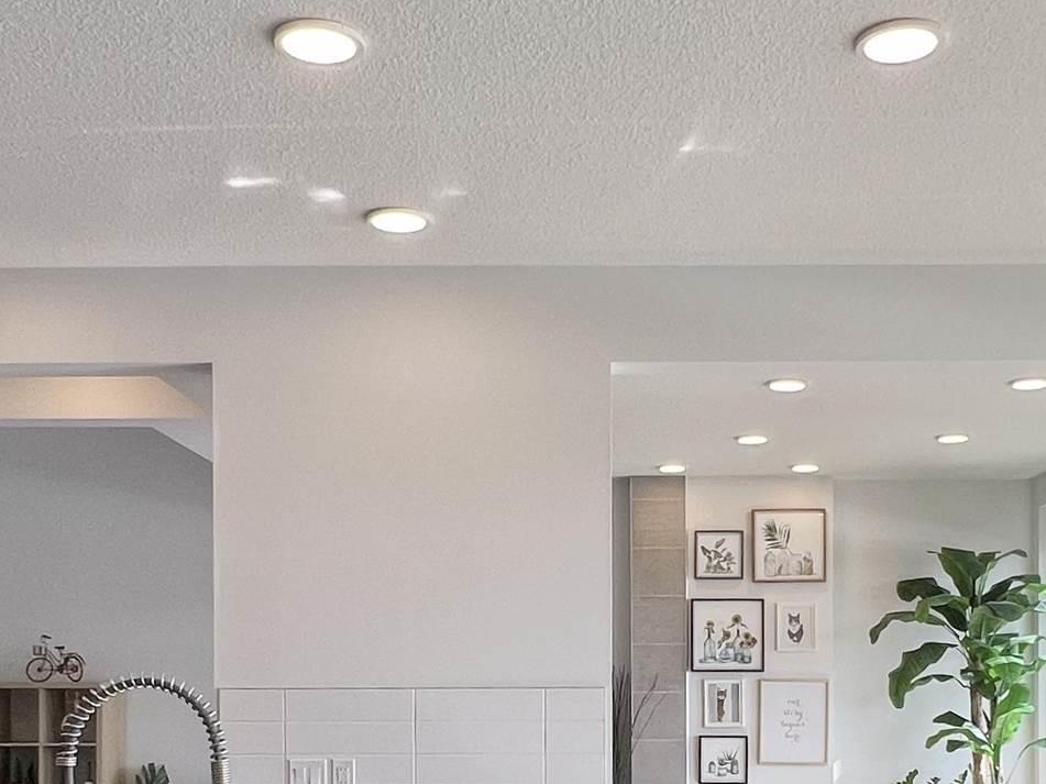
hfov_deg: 44.7
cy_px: 715
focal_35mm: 42
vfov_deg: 32.5
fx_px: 1269
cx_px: 581
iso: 32
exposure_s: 1/268
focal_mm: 1.57
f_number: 1.8
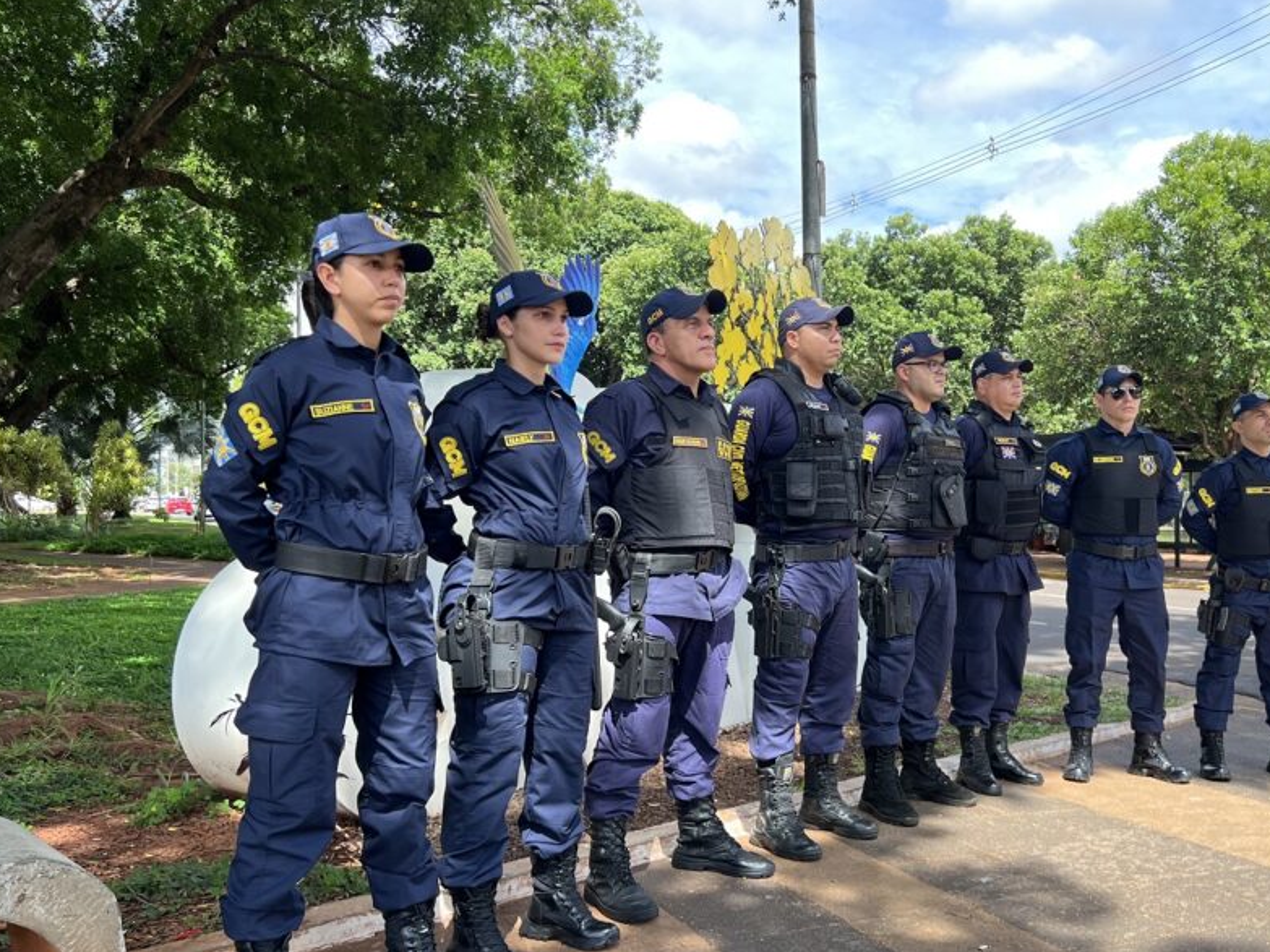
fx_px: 1247
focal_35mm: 34
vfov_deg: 41.8
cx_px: 774
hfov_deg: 53.5
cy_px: 514
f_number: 1.5
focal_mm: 5.7
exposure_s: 1/769
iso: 50
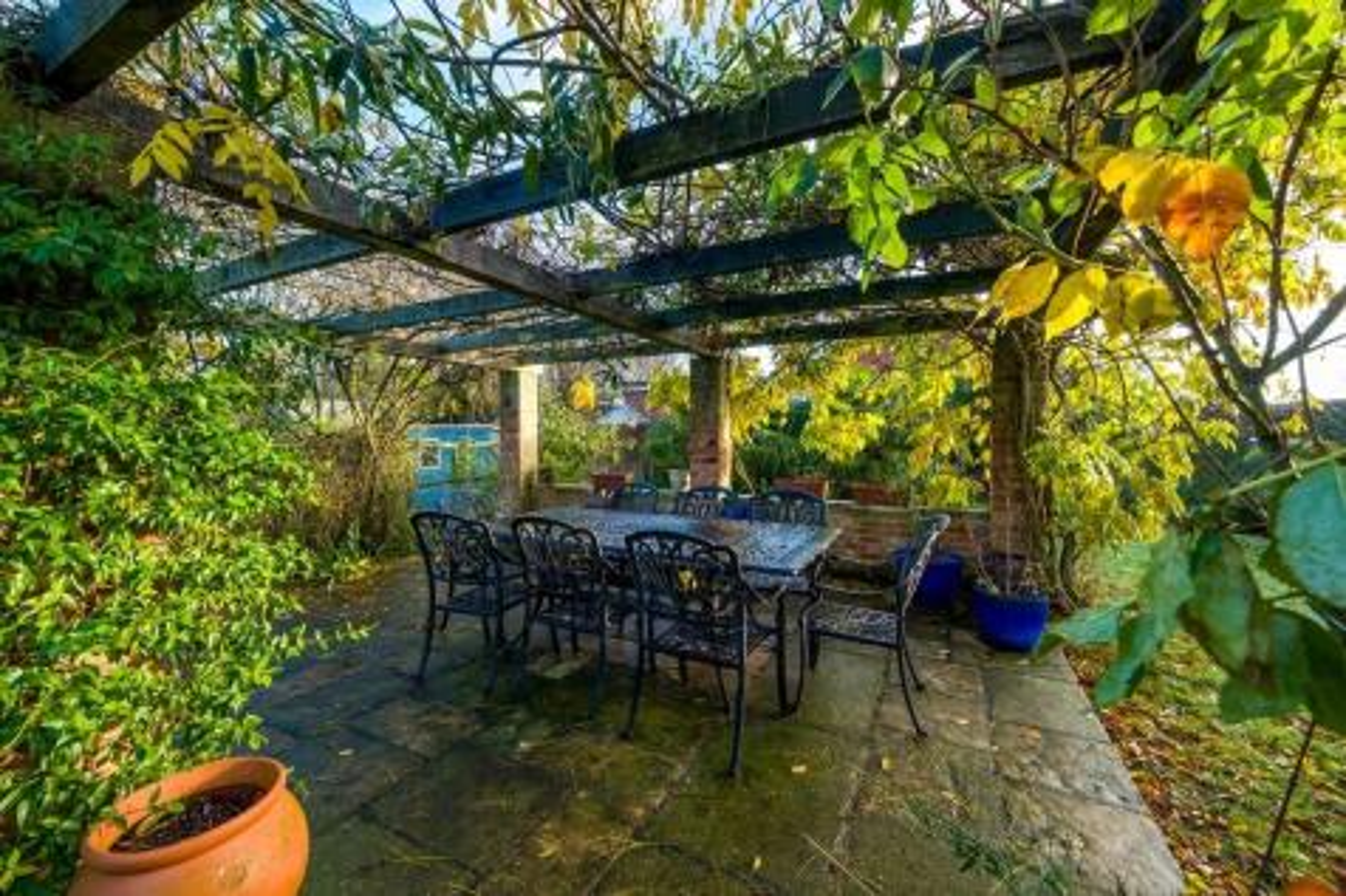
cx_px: 673
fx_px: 523
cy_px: 448
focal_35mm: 14
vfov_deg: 81.2
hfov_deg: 104.3
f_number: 9
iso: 160
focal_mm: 9.1
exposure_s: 1/13
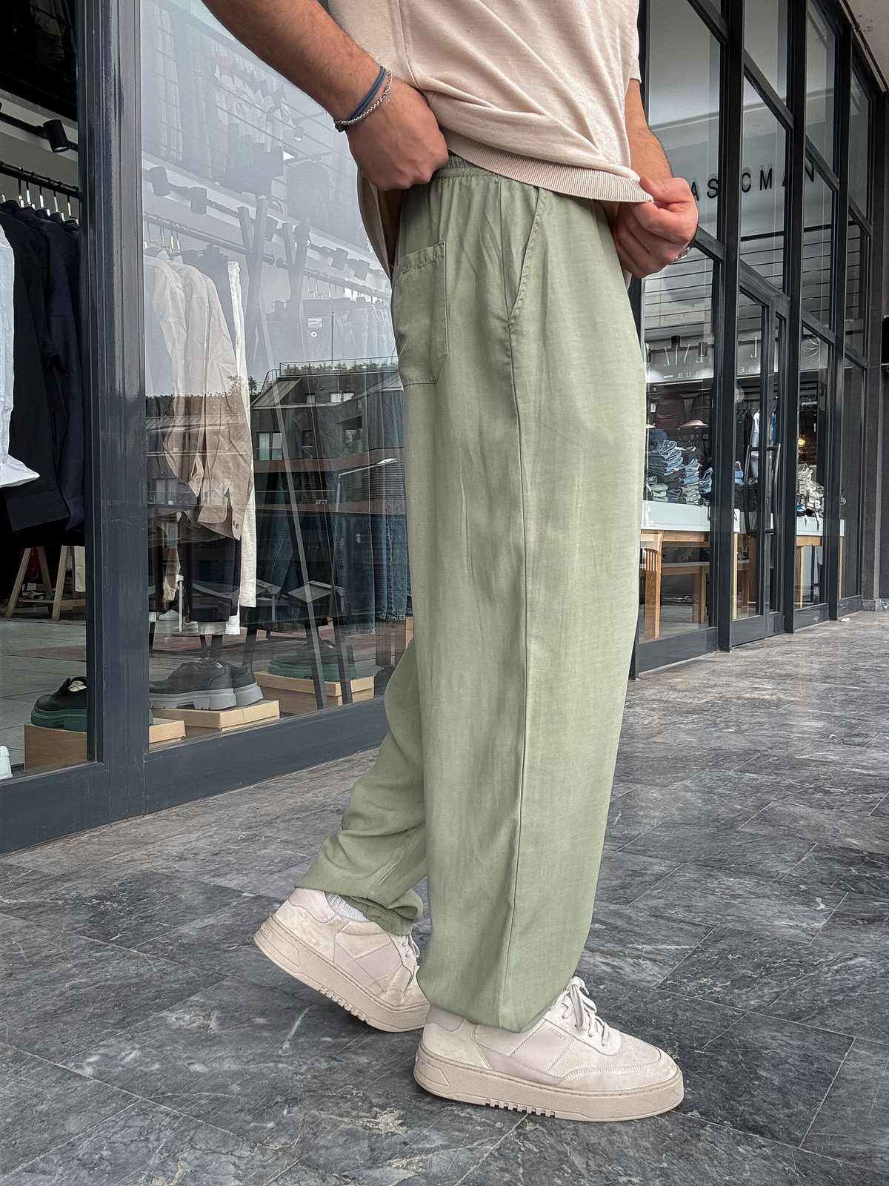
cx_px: 444
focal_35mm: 30
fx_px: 1027
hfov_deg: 46.8
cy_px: 593
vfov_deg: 60.0
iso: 25
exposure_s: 1/120
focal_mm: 2.69
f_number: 1.9
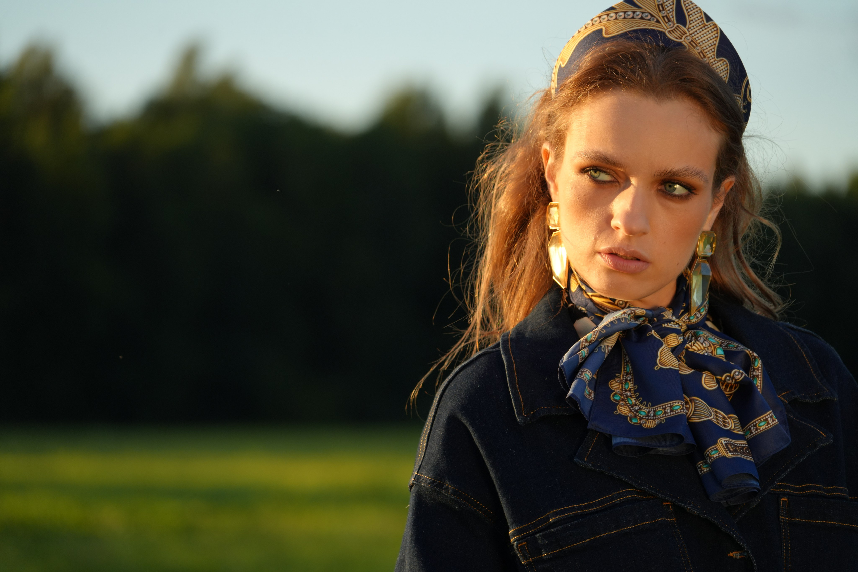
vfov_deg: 5.8
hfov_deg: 8.7
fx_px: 5648
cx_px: 429
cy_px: 286
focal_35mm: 237
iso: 500
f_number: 8
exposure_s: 1/400
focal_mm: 237
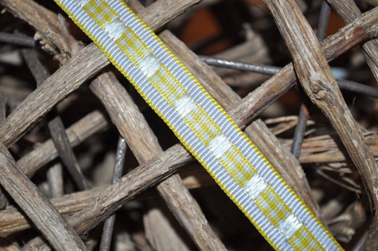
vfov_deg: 20.1
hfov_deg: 29.9
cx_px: 189
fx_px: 708
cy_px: 126
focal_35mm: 68
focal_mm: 45
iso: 200
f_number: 5.3
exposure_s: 1/60
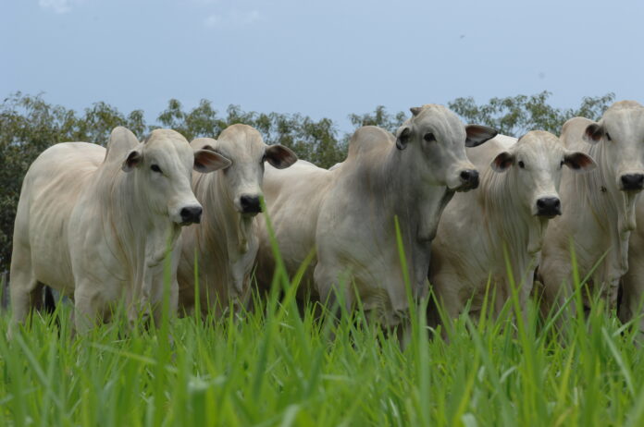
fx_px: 3617
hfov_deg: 10.2
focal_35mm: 202
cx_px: 322
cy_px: 214
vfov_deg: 6.8
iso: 160
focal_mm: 135
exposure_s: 1/250
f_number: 8
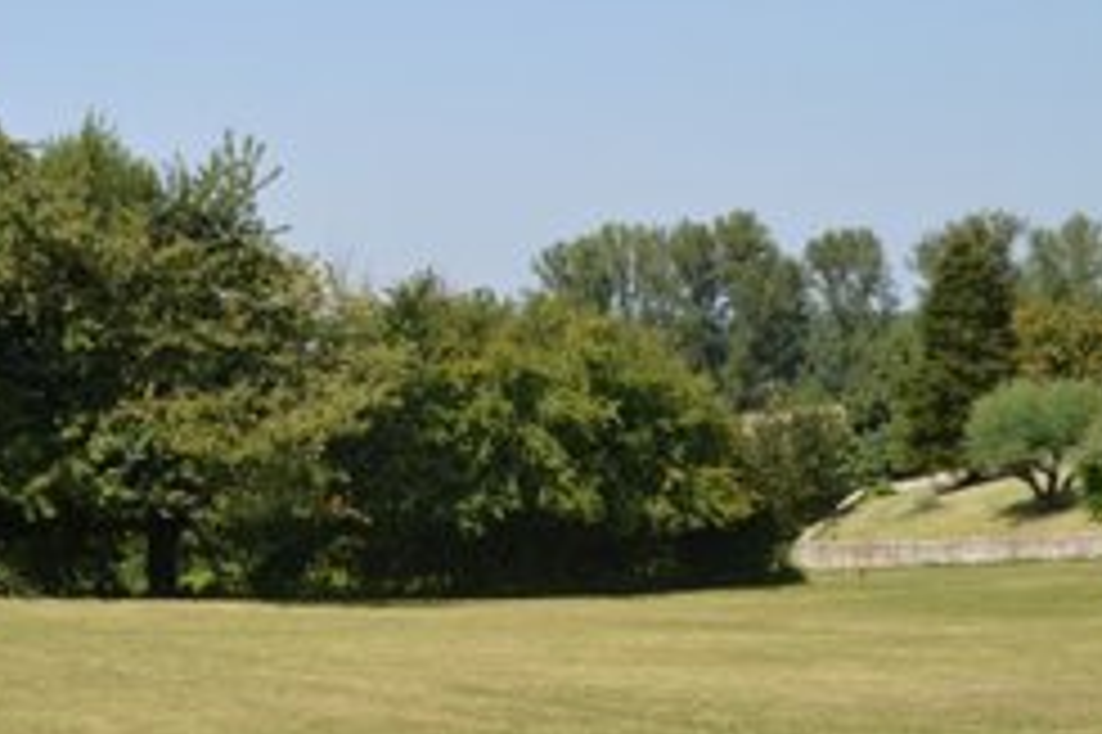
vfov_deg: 17.9
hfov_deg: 26.4
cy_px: 516
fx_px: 2319
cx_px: 261
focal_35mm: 76
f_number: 8
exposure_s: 1/250
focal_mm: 31
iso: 100
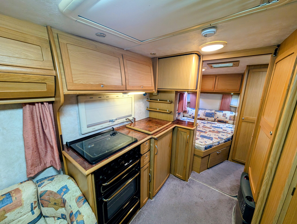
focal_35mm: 12
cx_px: 148
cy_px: 112
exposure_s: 1/39.1
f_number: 1.7
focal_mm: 2.02
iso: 158
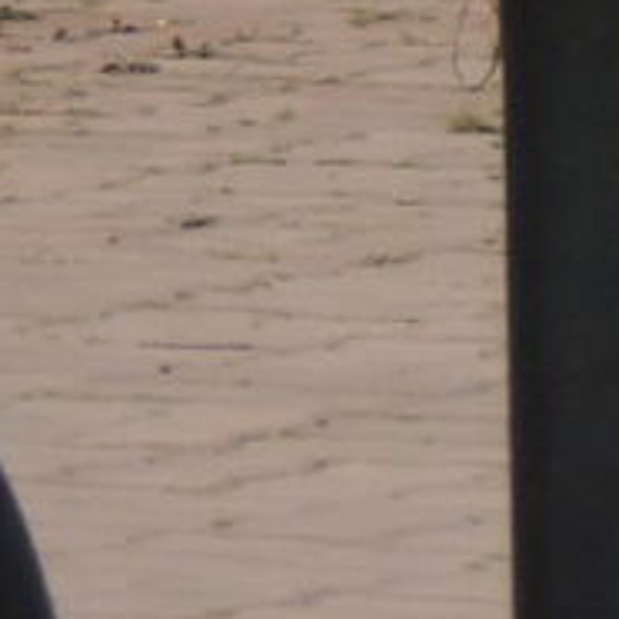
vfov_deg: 1.4
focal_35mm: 1233
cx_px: 1711
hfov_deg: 1.4
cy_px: -1055
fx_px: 24945
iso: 360
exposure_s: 1/500
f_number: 4.6
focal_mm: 33
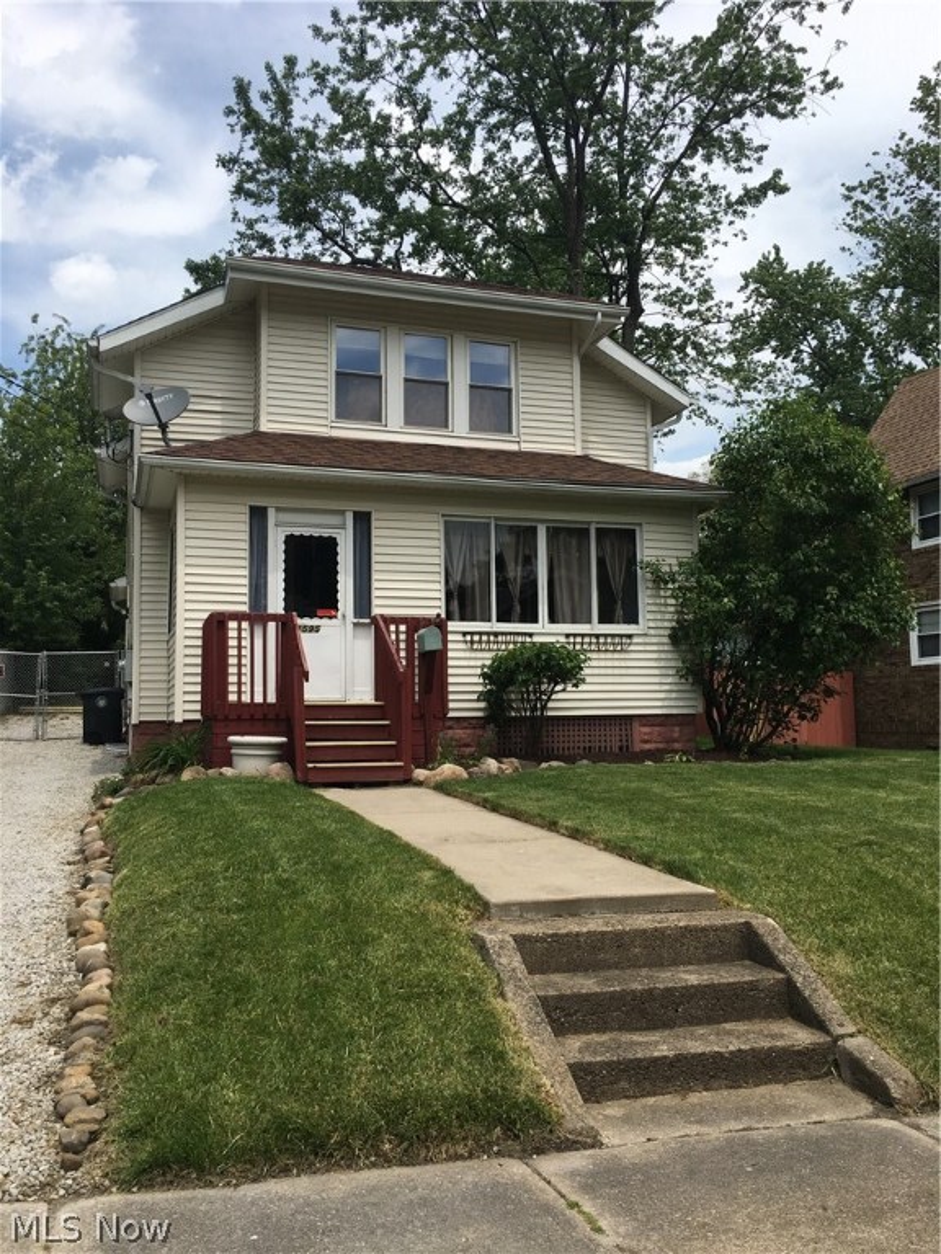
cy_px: 627
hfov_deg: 48.2
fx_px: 1051
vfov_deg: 61.7
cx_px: 470
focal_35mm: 29
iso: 25
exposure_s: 1/1709
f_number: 2.2
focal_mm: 4.15
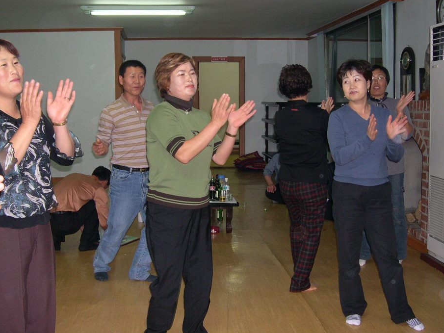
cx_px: 226
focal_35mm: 43
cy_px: 154
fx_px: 552
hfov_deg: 43.8
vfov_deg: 33.6
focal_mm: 8
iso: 278
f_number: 2.8
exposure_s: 1/60
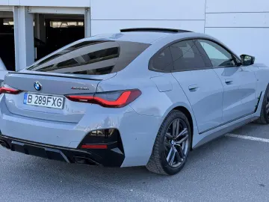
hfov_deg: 39.7
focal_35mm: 48
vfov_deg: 30.3
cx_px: 134
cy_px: 101
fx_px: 373
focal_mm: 6.76
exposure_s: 1/828
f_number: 1.78
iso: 64
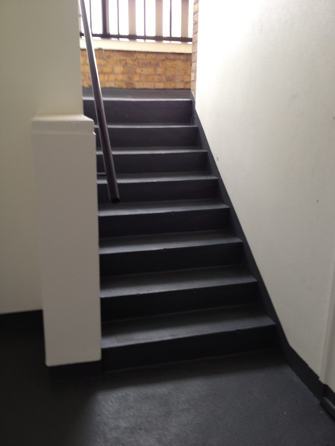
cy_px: 223
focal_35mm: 35
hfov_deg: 40.7
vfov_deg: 52.6
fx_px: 452
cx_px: 168
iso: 80
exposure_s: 1/30
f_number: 2.4
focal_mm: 4.28
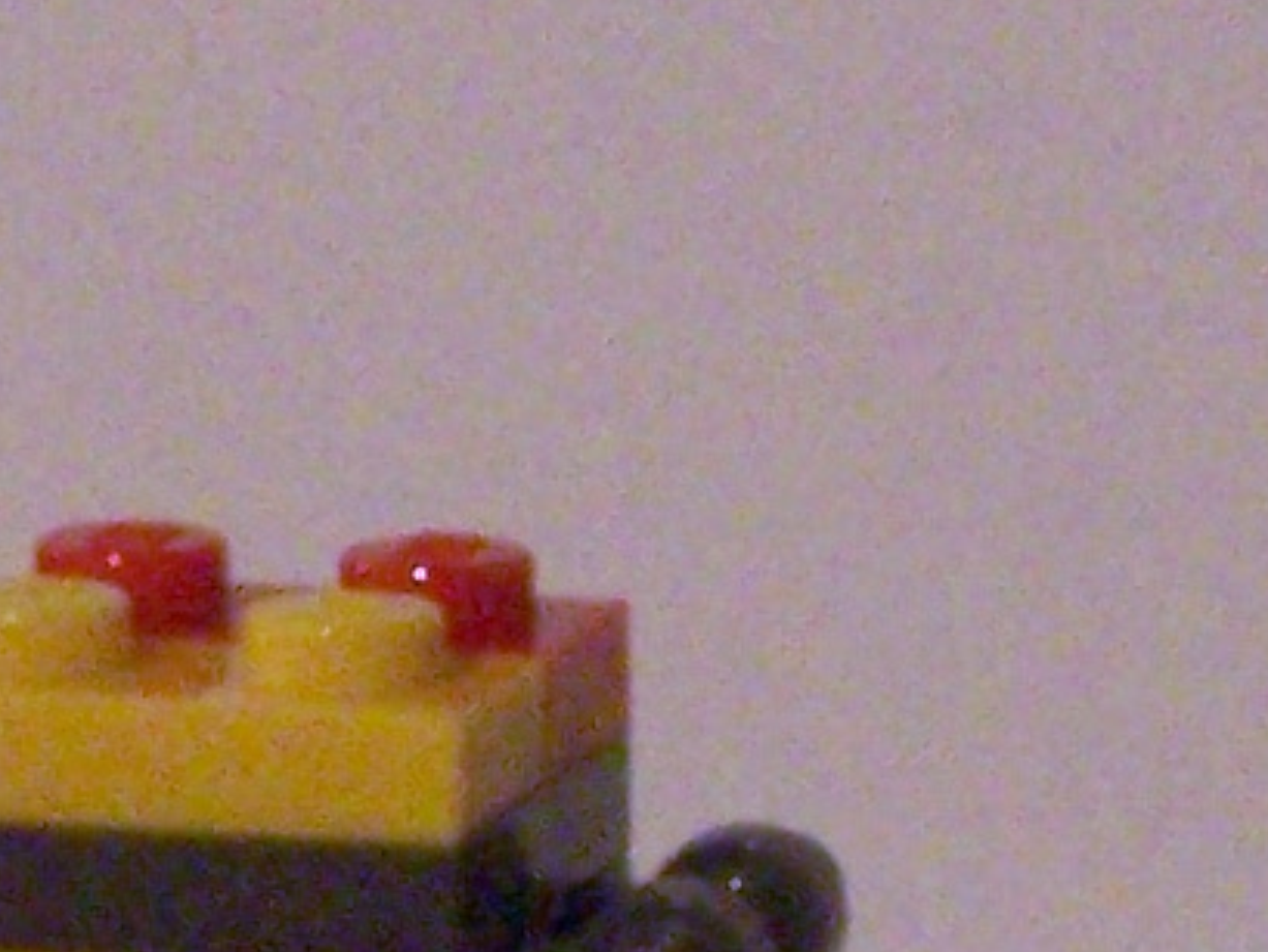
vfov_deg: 4.6
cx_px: -732
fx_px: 11762
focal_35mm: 321
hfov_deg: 6.1
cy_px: 754
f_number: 8
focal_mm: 8.5
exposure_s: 1/4
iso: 400
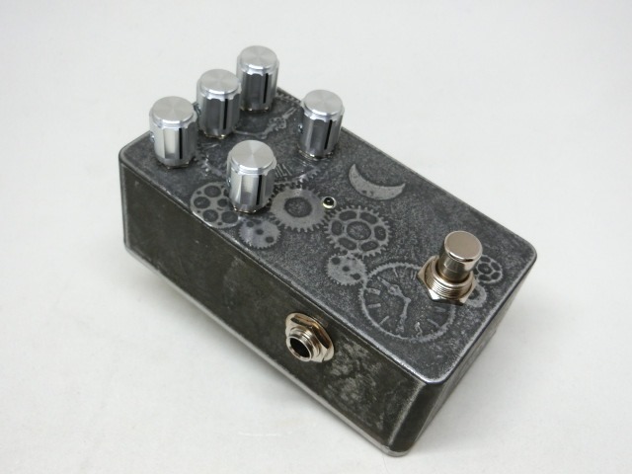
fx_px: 712
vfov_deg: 36.8
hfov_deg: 47.9
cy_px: 237
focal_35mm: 39
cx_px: 316
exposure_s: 1/125
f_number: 4.1
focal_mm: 6.9
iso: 125
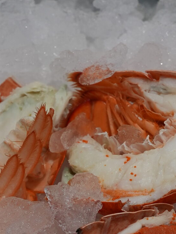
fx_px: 800
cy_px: 287
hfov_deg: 12.5
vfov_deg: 16.0
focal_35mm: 118
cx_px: 124
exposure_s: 1/160
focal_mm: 35
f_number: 5
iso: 500
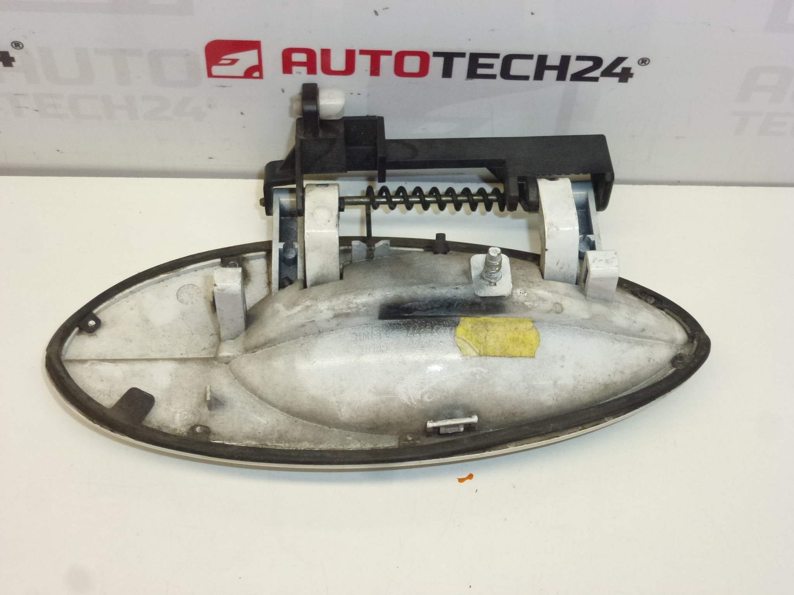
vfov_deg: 28.0
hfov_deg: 36.8
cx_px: 397
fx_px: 1193
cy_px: 298
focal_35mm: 52
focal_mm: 9.4
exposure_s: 1/200
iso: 400
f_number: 4.3
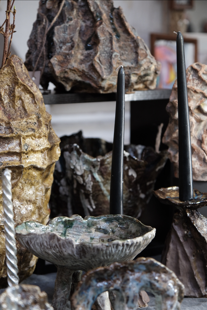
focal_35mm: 101
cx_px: 104
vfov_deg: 20.2
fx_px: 871
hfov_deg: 13.6
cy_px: 155
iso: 800
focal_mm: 67.5
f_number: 4
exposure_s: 1/30
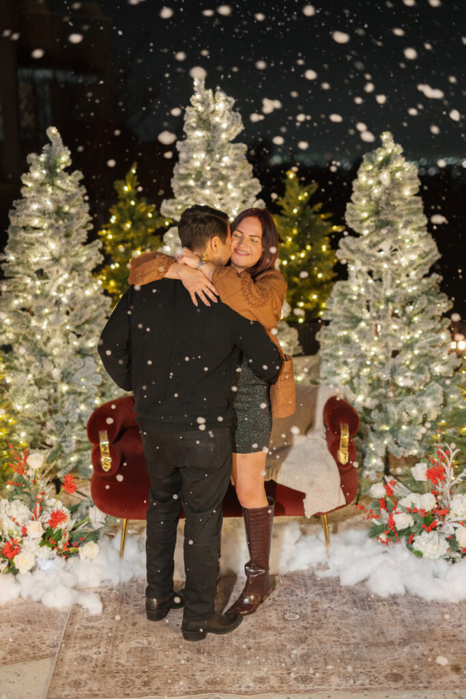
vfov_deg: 39.6
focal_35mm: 50
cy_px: 350
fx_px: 970
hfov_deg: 27.0
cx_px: 233
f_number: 1.6
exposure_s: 1/160
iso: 1600
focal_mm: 50
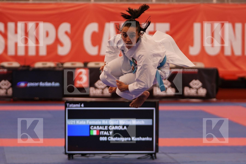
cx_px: 123
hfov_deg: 12.6
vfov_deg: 8.4
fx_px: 1114
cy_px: 82
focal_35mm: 163
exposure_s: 1/500
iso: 800
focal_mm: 109
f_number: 2.8
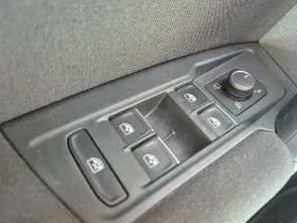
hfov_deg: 67.1
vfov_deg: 53.1
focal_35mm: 26
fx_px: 223
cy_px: 112
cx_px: 165
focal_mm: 5.4
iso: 640
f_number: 1.8
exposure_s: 1/100
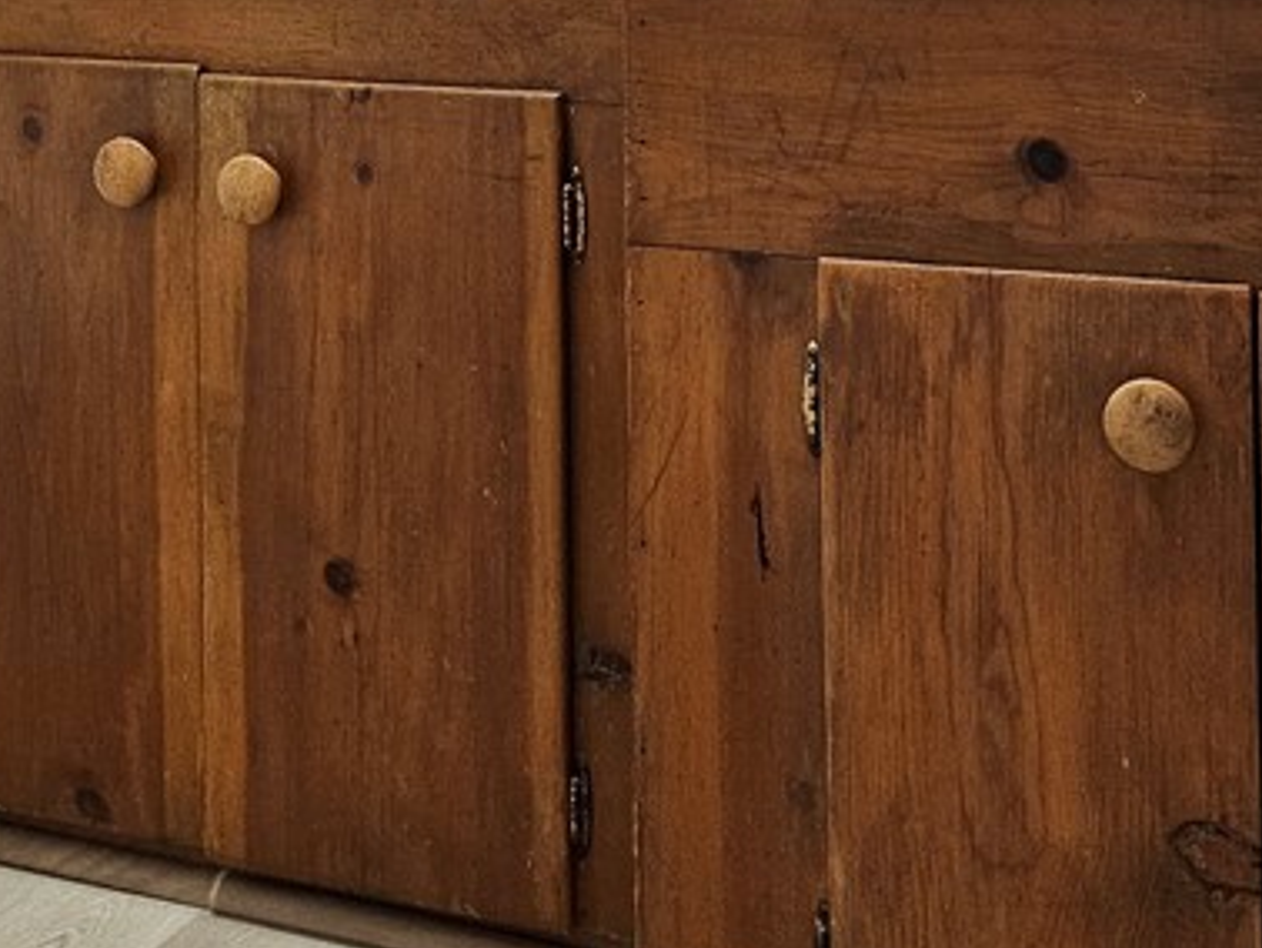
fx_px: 2371
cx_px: 594
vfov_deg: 20.8
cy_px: -244
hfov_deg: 29.8
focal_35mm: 65
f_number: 1.8
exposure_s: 1/120
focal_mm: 5
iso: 500
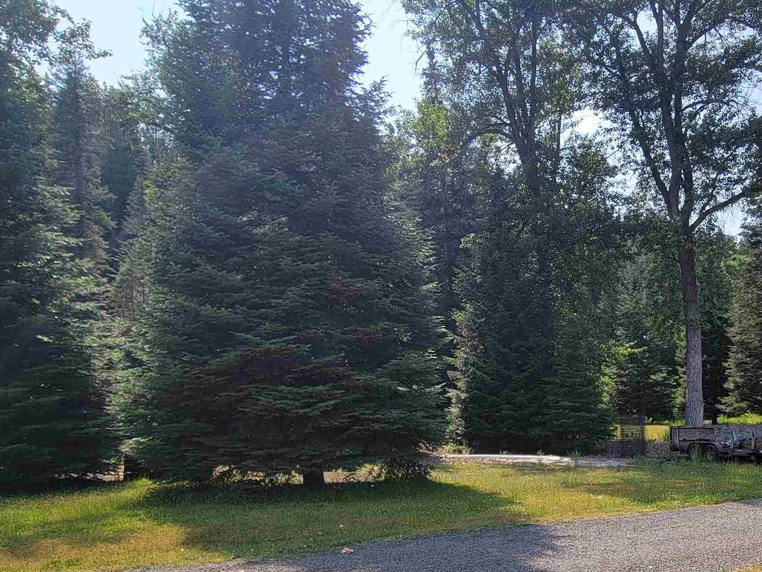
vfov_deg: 53.5
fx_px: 550
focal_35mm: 25
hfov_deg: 66.5
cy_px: 392
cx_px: 537
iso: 50
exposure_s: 1/1238
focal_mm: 2.2
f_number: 2.2
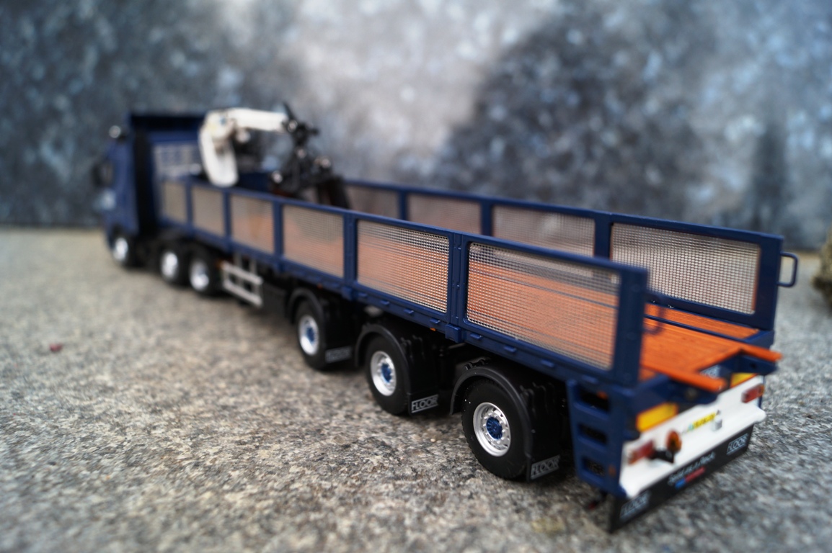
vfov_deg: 43.6
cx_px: 416
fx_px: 693
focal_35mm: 30
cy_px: 276
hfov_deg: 62.0
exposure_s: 1/160
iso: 160
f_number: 4
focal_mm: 20
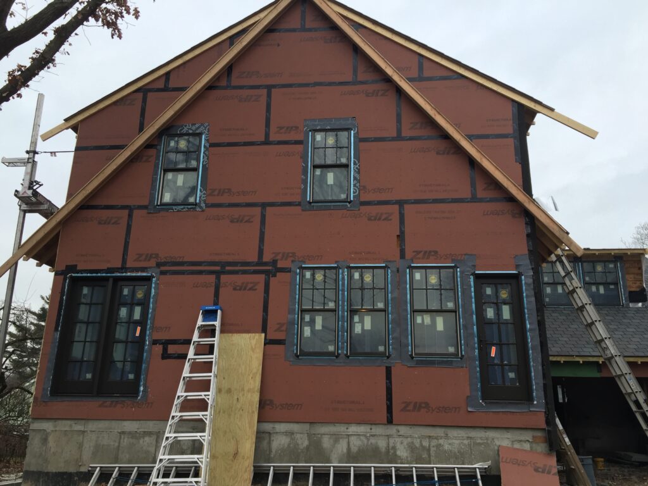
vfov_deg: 48.2
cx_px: 324
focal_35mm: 29
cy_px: 243
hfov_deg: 61.7
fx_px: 543
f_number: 2.2
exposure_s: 1/120
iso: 40
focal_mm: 4.15
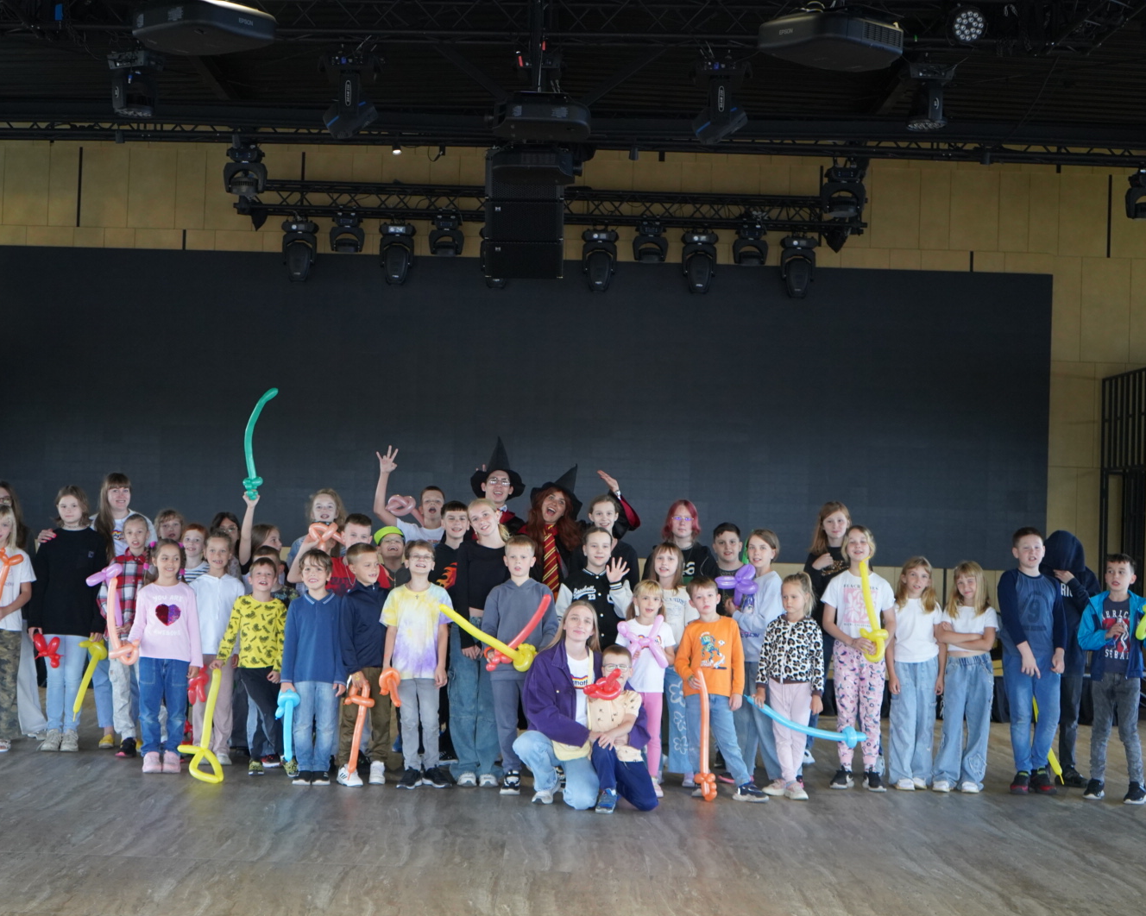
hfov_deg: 33.5
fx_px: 1899
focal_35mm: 56
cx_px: 501
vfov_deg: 27.1
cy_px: 459
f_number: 4.5
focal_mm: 49
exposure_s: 1/160
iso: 3200
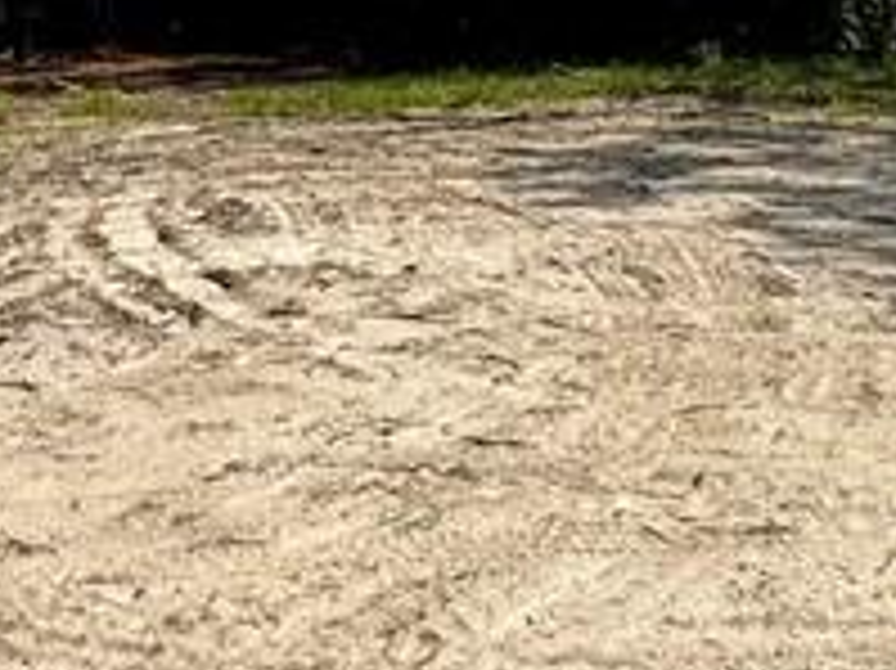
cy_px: -378
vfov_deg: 17.9
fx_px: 1863
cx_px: -59
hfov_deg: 25.3
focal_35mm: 72
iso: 50
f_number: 2.2
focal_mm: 2.22
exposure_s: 1/1567
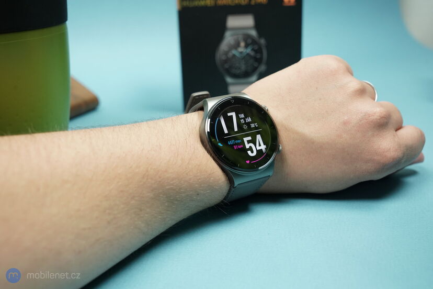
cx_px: 216
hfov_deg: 47.4
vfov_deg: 32.6
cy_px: 144
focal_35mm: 41
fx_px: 493
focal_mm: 41
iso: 3200
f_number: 7.1
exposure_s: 1/160
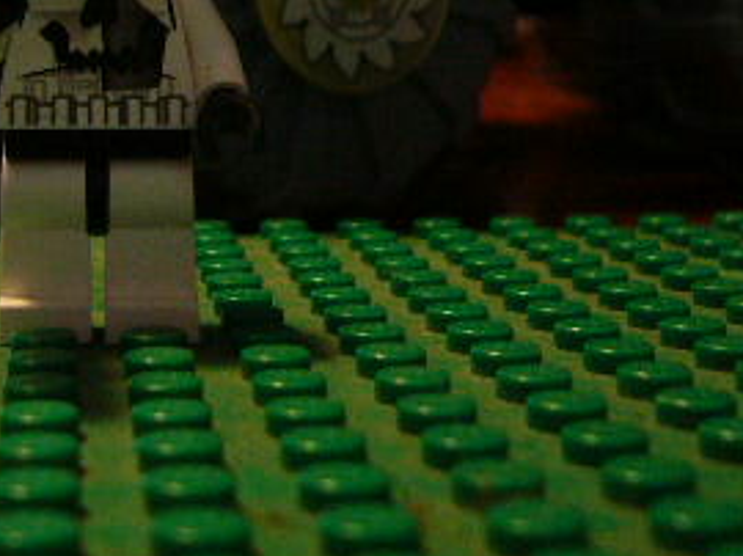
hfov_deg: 23.2
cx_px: 132
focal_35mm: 83
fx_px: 1780
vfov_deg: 17.2
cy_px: -47
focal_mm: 5.8
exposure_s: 1/8
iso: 200
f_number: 2.8
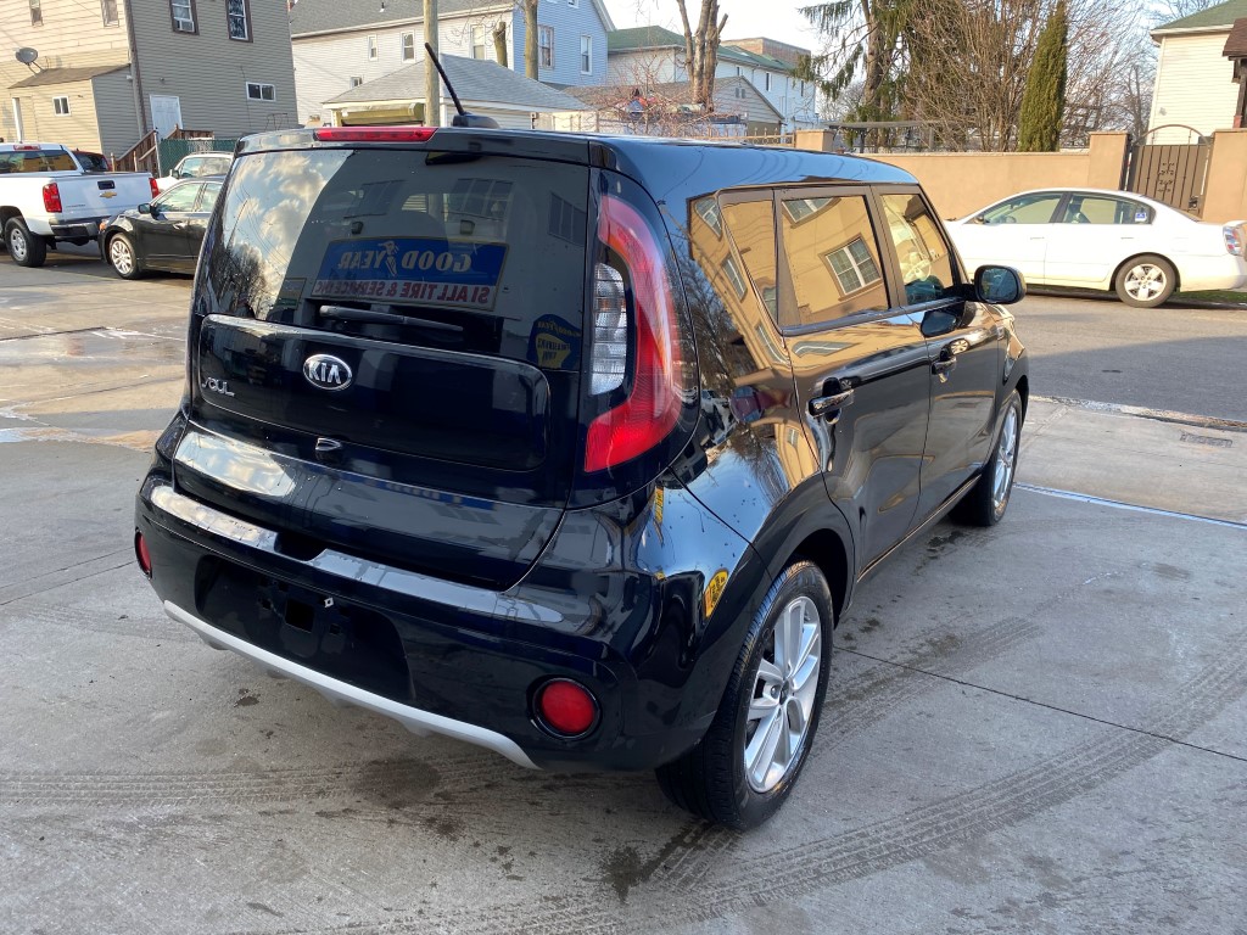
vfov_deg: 53.1
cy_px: 468
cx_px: 624
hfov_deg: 67.3
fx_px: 937
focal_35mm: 26
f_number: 1.8
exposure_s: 1/134
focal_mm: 4.25
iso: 32
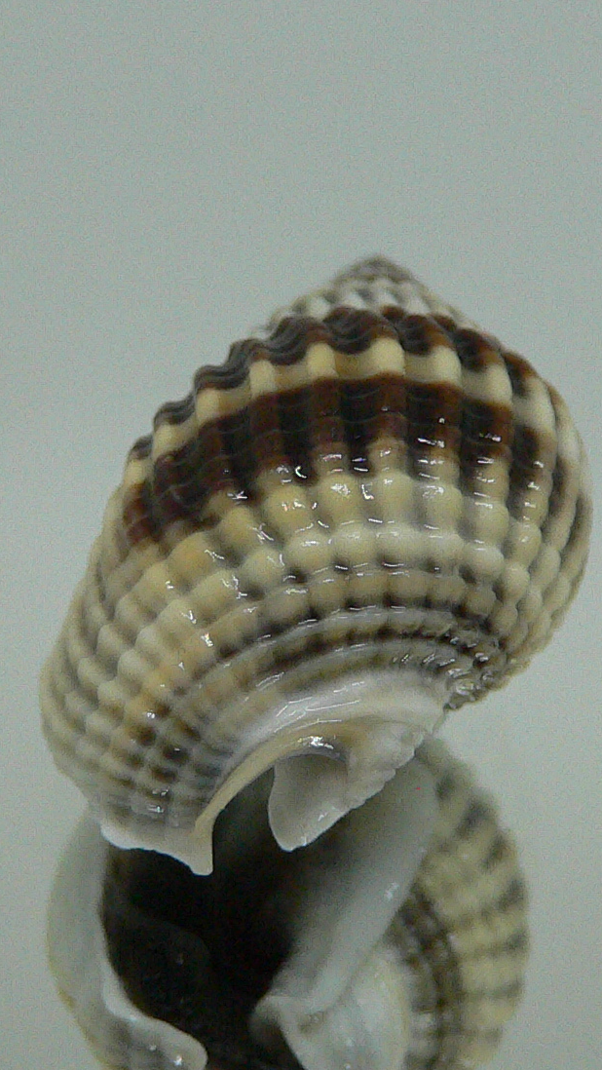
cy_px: 643
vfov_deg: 30.1
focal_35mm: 70
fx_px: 1986
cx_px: 309
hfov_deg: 17.2
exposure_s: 1/60
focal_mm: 4.6
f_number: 2.8
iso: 200
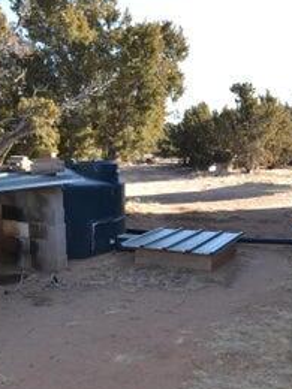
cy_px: 194
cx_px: 169
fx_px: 540
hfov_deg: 30.2
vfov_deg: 39.7
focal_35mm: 48
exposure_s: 1/200
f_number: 4
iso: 100
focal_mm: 18
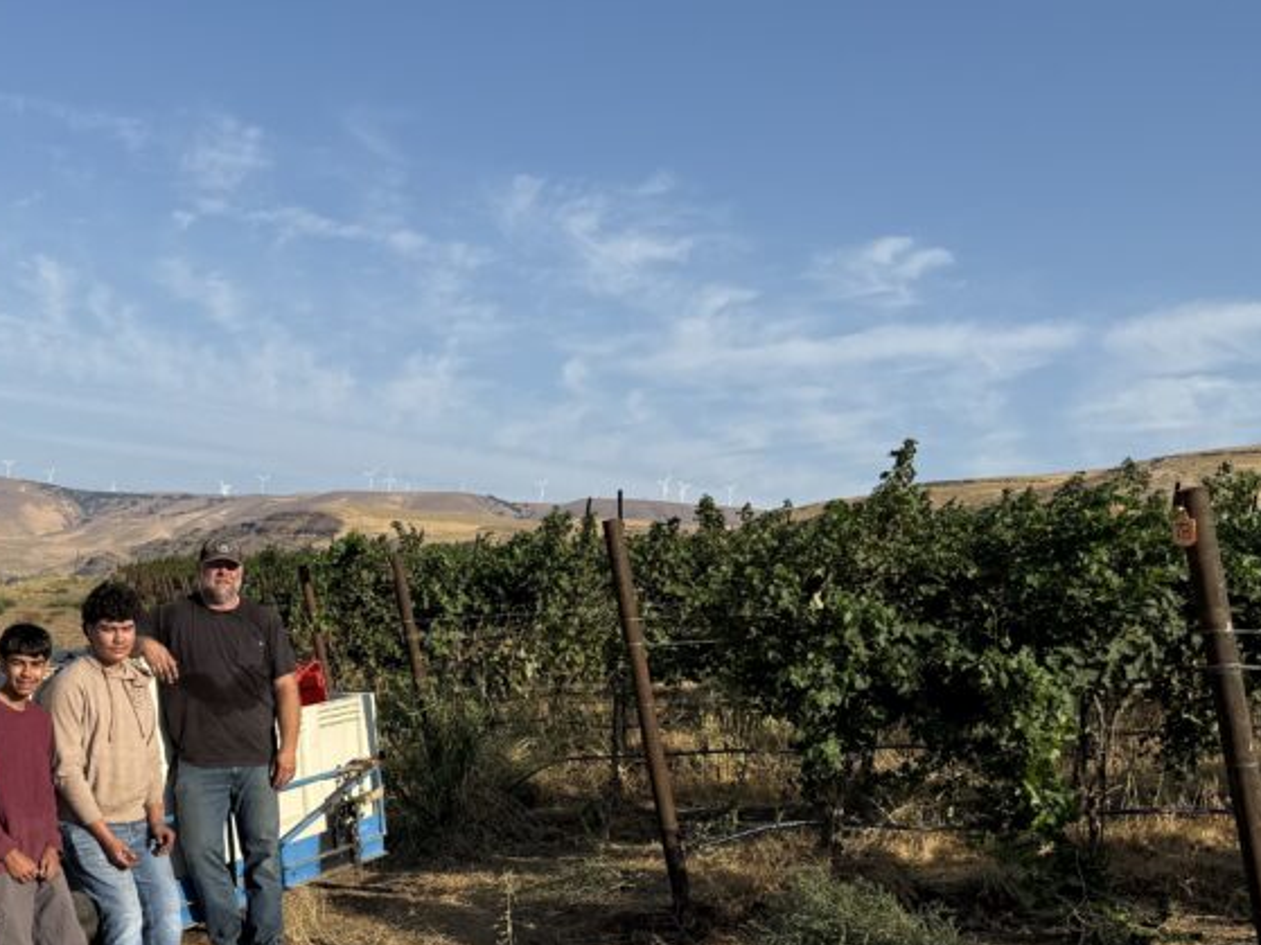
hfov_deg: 40.1
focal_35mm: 44
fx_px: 1602
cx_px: 151
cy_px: 677
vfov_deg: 32.4
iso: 80
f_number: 1.78
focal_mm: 6.76
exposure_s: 1/4405
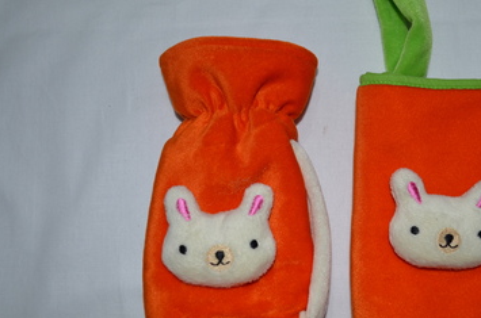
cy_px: 170
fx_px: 507
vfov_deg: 34.9
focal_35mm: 38
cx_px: 321
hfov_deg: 49.9
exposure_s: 1/60
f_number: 3.5
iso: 400
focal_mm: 18
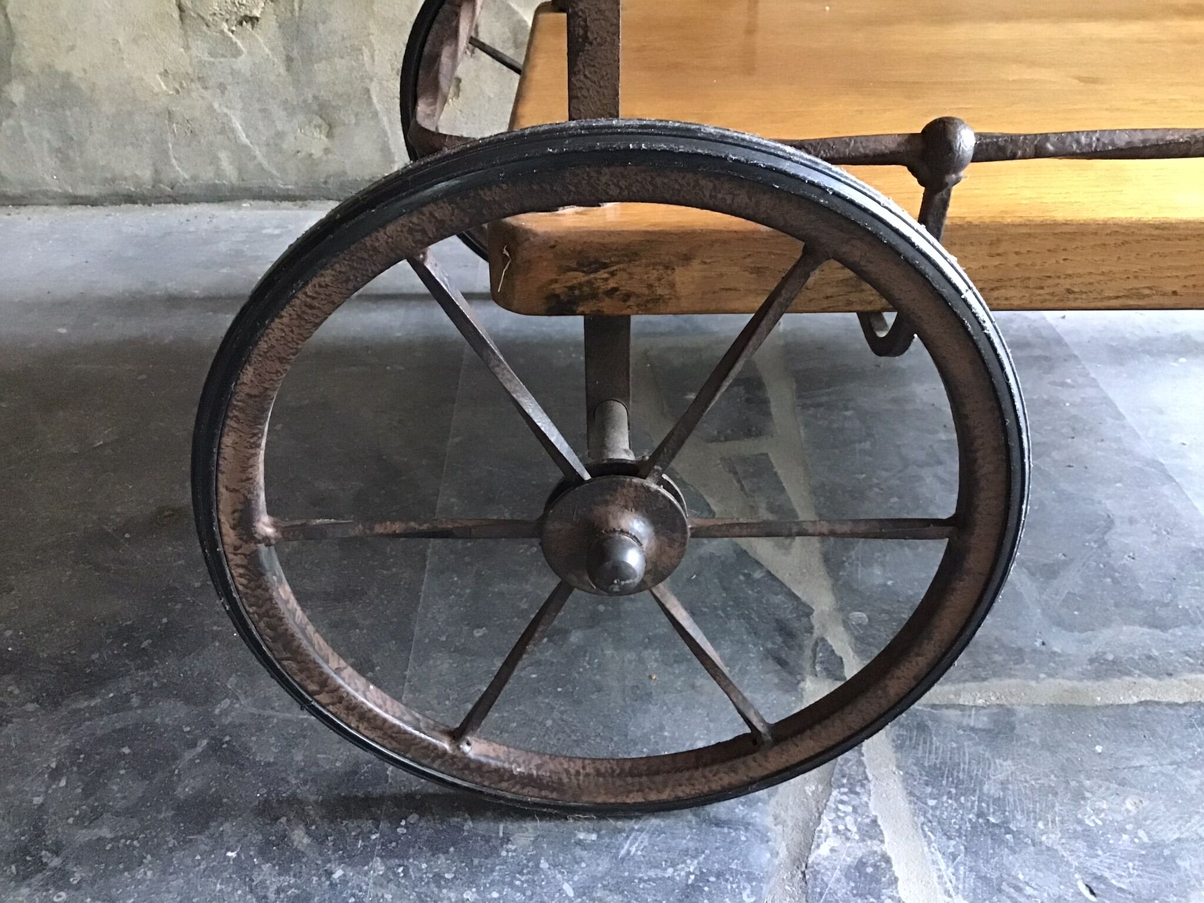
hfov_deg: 58.4
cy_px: 452
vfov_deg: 45.4
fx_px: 1078
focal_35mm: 31
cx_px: 602
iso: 400
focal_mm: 3.3
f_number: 2.4
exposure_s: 1/17
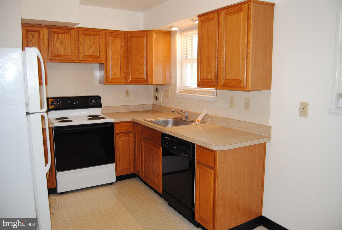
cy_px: 115
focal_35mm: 27
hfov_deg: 67.3
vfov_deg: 48.1
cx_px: 171
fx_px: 257
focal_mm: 18
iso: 400
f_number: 4
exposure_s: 1/60
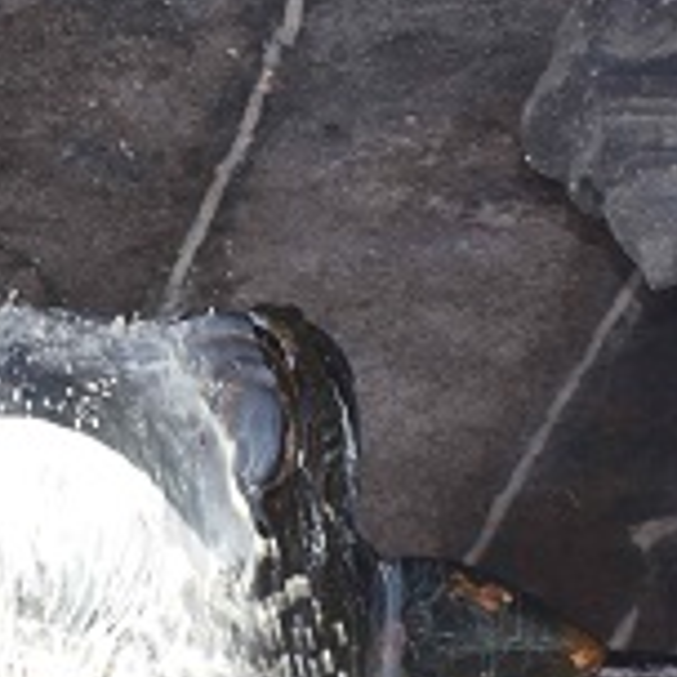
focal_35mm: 227
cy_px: 699
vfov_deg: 7.7
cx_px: -45
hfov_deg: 7.7
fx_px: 5016
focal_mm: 45
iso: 200
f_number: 5.6
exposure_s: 1/125
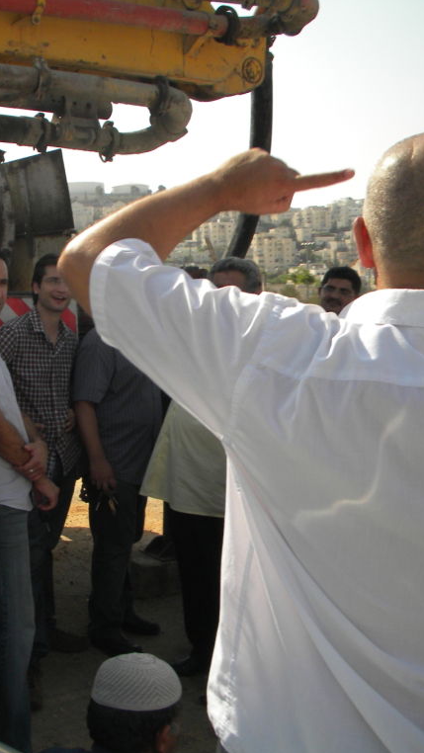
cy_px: 377
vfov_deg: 49.4
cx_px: -39
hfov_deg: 26.8
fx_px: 819
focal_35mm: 41
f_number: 7
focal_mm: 5
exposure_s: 1/234
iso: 80
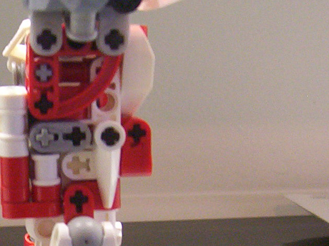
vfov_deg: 13.2
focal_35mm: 111
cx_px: 26
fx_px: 1055
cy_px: 225
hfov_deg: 17.4
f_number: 2.73
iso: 200
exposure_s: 1/38.2
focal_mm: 5.77
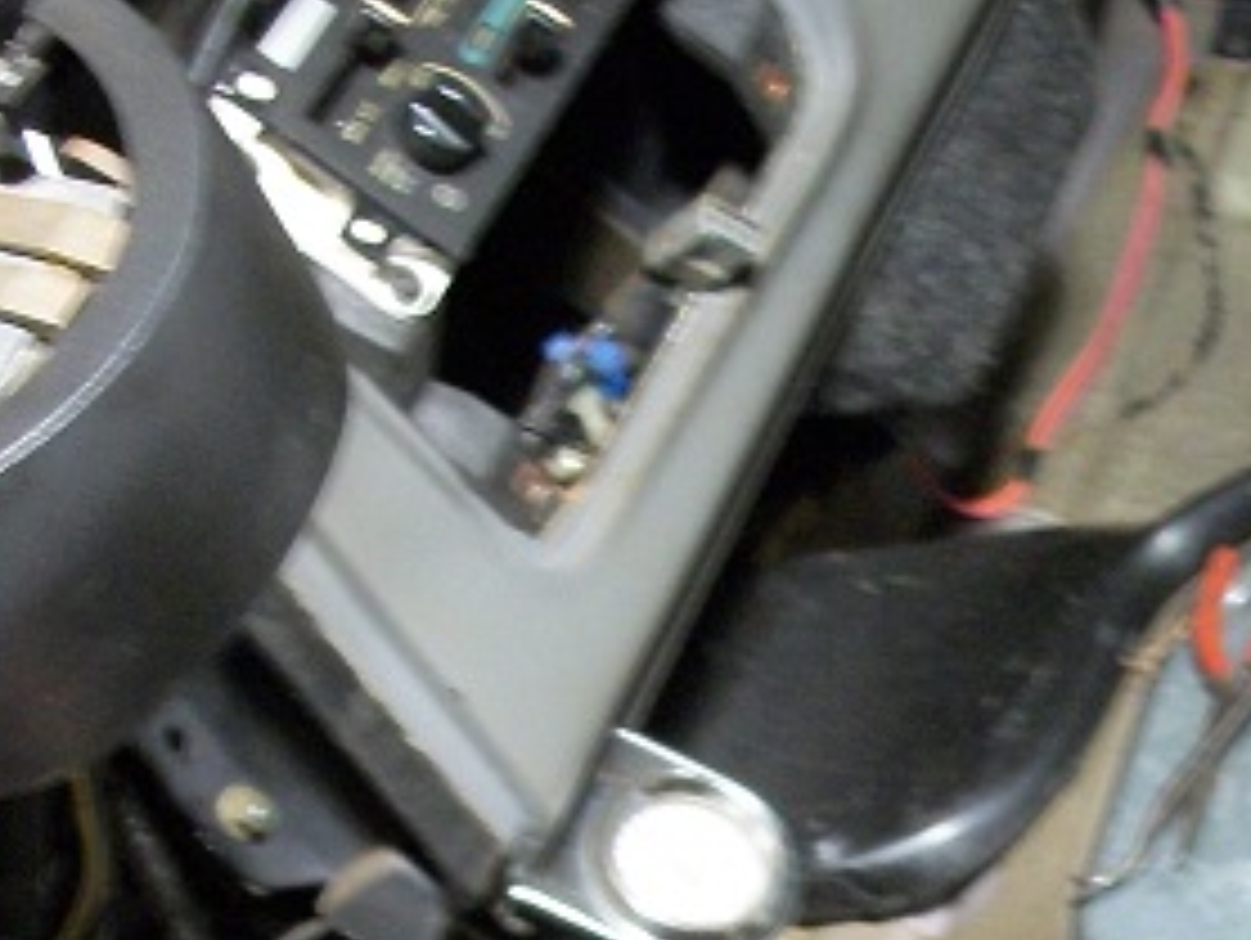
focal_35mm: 92
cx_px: 873
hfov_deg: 21.2
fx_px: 3328
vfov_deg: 15.5
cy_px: 1120
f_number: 2.9
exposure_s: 1/8
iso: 250
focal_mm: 5.7
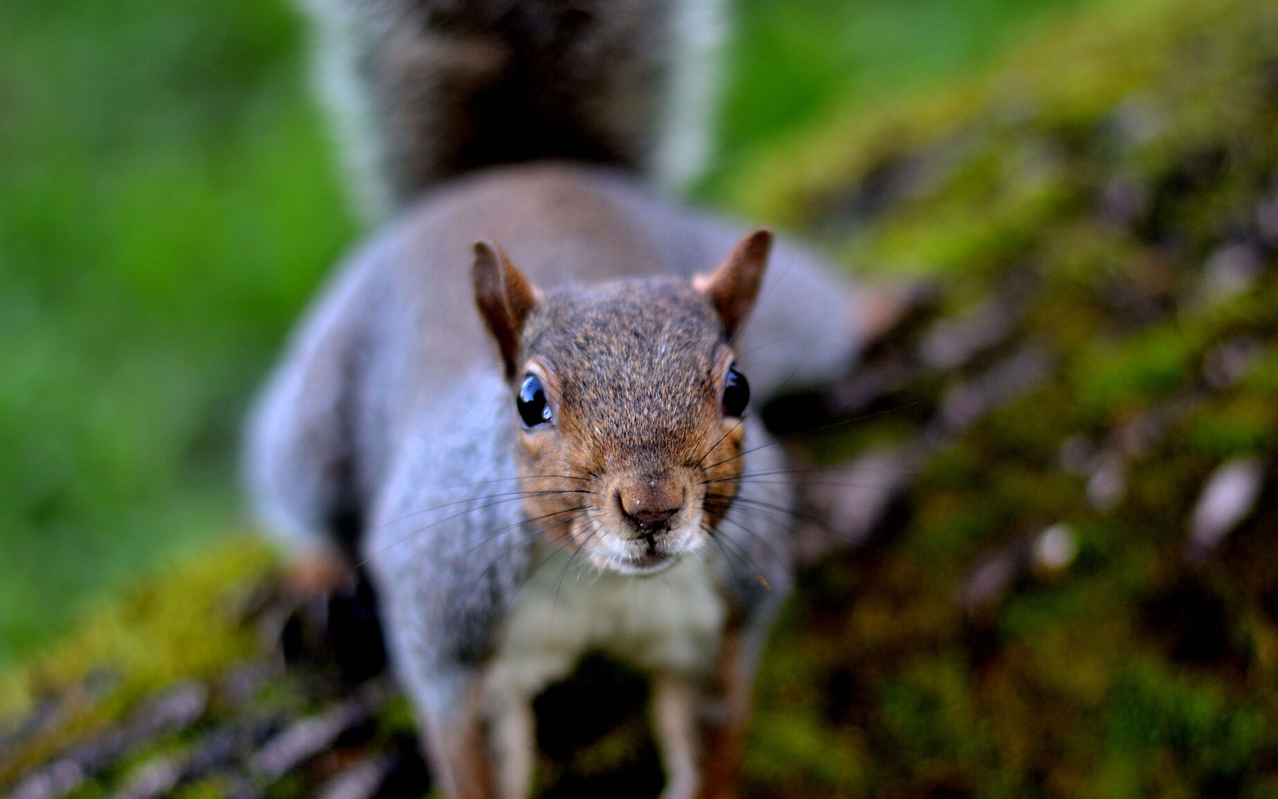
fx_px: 3448
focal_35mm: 99
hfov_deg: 21.0
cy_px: 500
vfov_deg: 13.2
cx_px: 653
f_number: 1.8
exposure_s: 1/250
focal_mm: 50
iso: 140
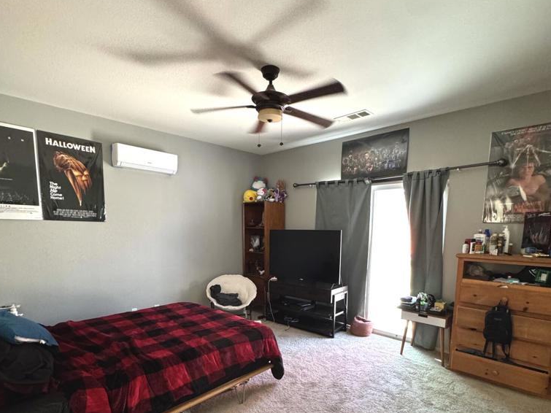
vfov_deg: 67.0
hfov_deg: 84.7
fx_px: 302
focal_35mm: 19
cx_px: 272
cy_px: 271
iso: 500
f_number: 2.2
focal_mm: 2.22
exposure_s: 1/60
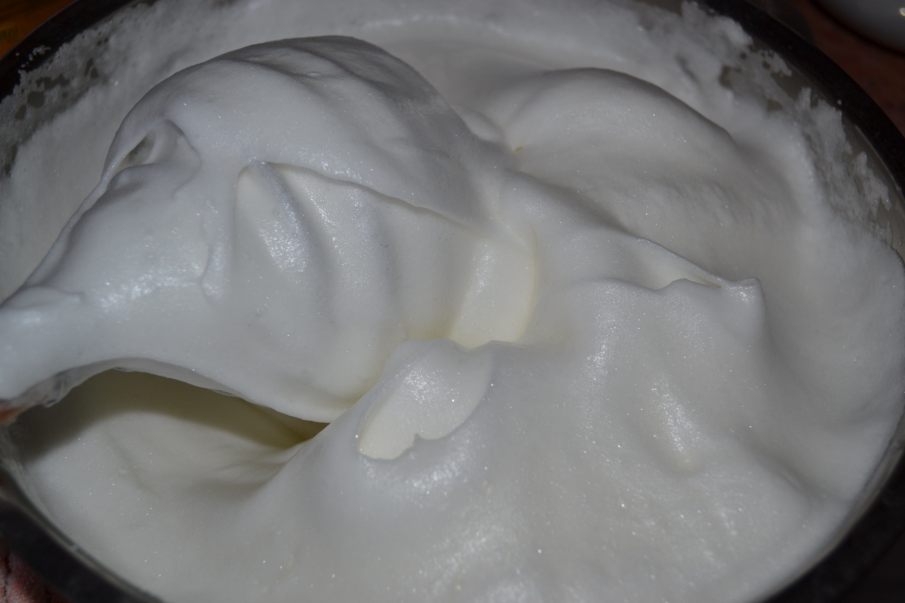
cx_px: 452
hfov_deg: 45.0
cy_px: 302
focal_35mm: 44
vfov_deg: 30.8
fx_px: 1093
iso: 140
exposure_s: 1/60
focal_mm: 29
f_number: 4.5
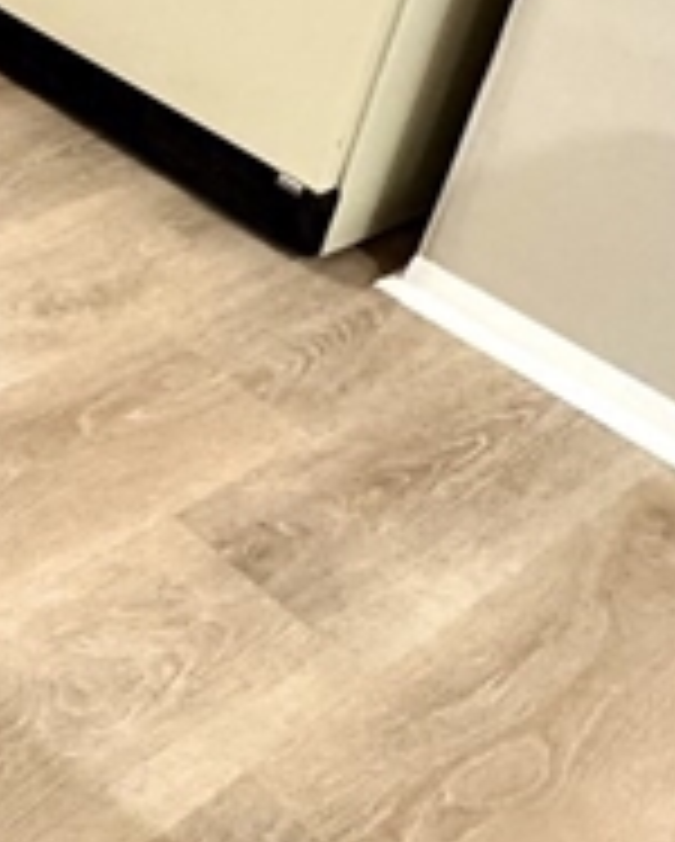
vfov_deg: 28.7
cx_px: -590
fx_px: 1396
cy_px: -189
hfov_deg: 19.3
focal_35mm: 56
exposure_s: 1/60
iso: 250
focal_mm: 2.22
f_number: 2.2
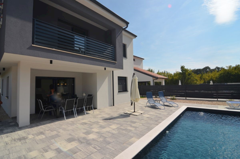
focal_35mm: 16
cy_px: 80
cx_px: 120
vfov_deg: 71.8
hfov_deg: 95.1
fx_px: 110
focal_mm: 11
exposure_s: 1/200
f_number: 11
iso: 100
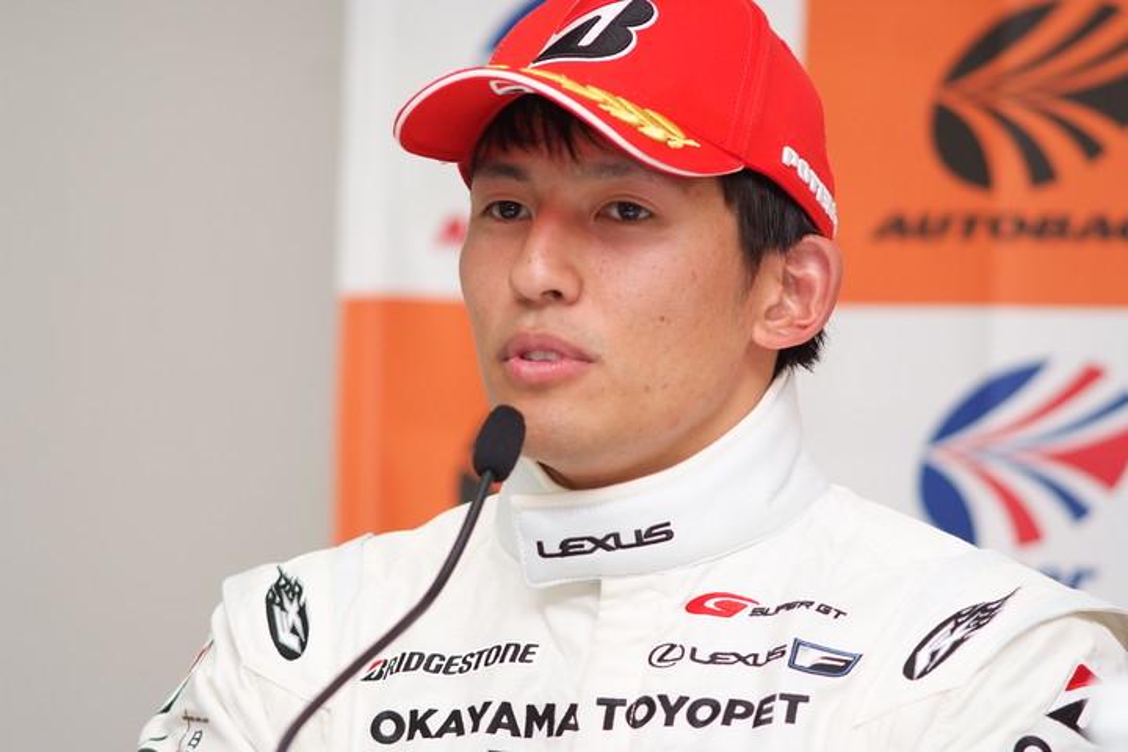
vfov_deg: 5.1
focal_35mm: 270
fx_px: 8459
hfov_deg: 7.6
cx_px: 564
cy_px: 376
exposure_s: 1/250
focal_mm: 180
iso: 400
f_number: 2.8
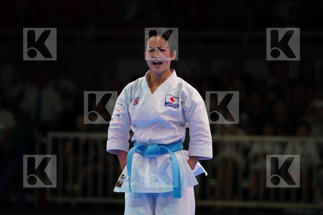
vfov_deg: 4.6
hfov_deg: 6.9
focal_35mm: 300
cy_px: 108
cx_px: 162
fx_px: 2691
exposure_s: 1/1000
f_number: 2.8
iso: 800
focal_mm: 200
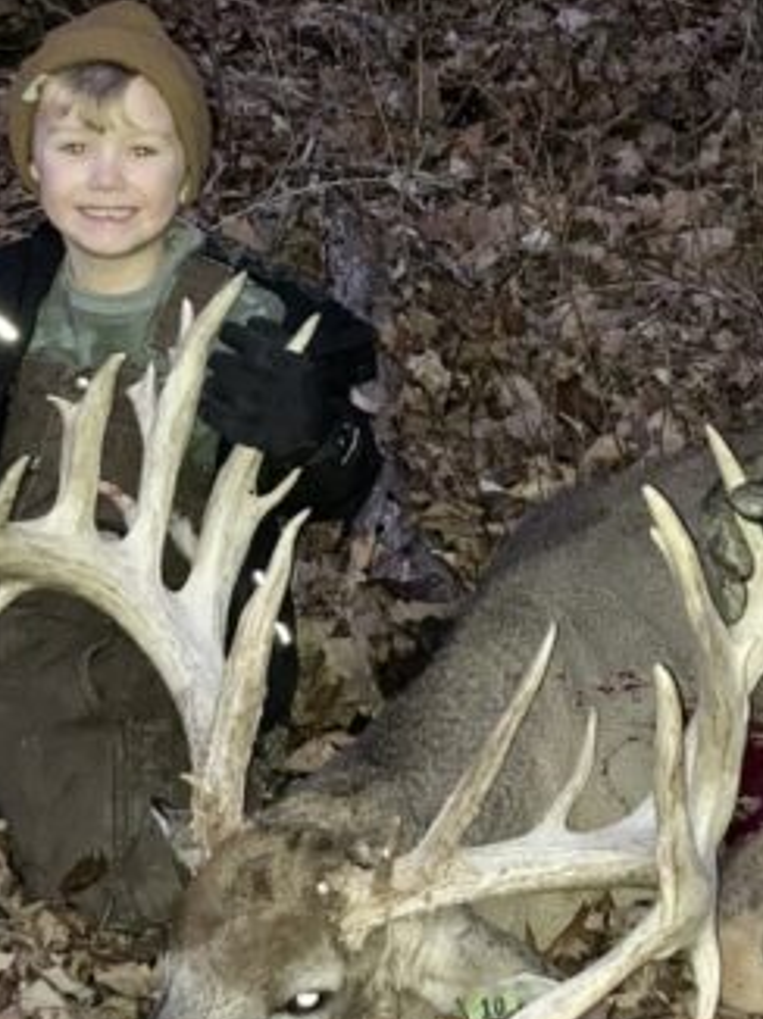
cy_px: 266
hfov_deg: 16.7
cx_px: 472
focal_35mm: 88
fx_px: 2590
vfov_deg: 22.1
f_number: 1.8
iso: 320
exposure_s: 1/4
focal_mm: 3.99
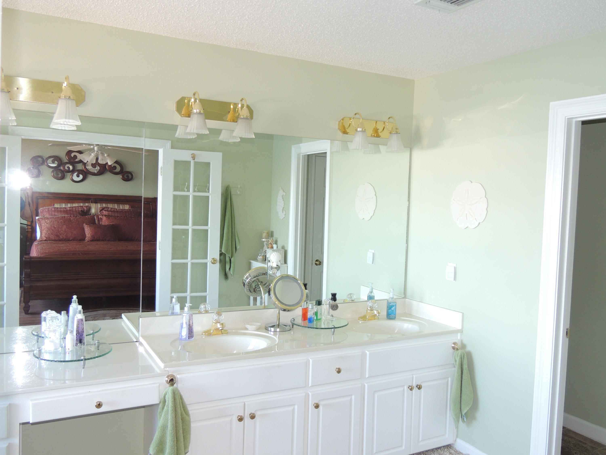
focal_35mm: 30
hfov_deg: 60.0
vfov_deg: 46.8
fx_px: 525
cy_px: 228
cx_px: 303
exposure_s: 1/30
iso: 200
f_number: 3.1
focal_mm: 5.3
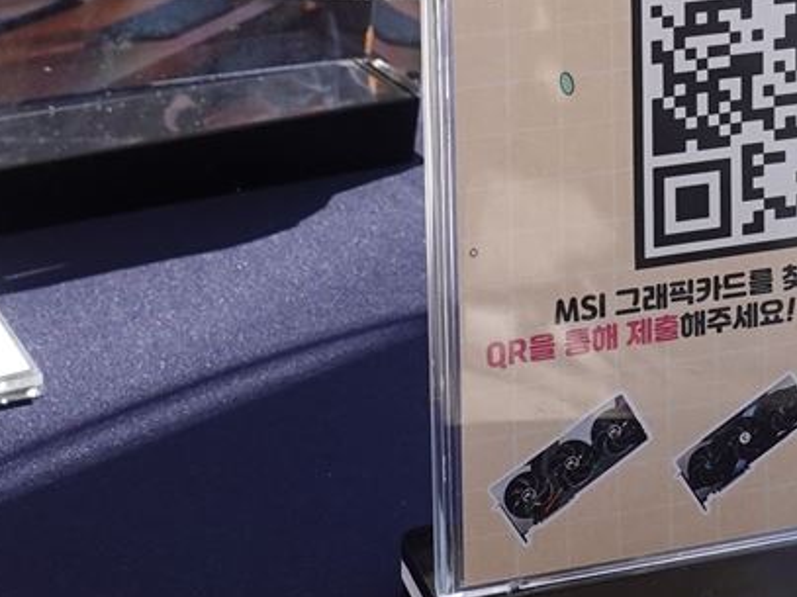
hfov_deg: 28.6
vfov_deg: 20.8
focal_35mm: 68
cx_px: 378
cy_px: -8
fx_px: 1565
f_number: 4
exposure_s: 1/320
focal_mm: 8.8
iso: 125
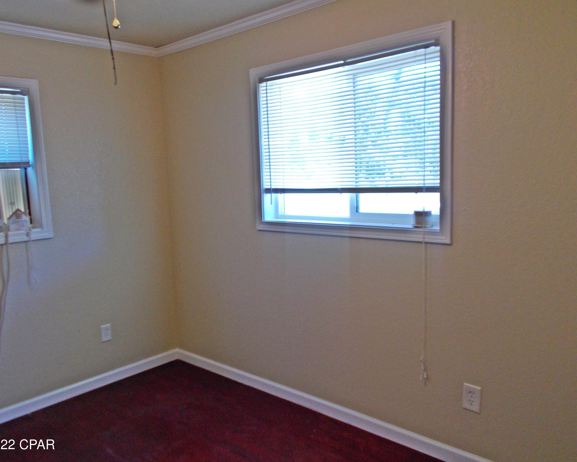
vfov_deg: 51.5
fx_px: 478
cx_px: 293
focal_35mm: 28
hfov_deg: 62.2
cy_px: 227
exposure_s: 1/25
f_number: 3.2
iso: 80
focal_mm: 4.6
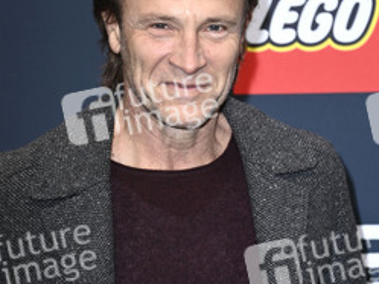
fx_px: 2059
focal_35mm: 188
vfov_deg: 7.9
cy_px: 185
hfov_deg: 10.5
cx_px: 184
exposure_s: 1/250
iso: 320
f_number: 5.6
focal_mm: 122
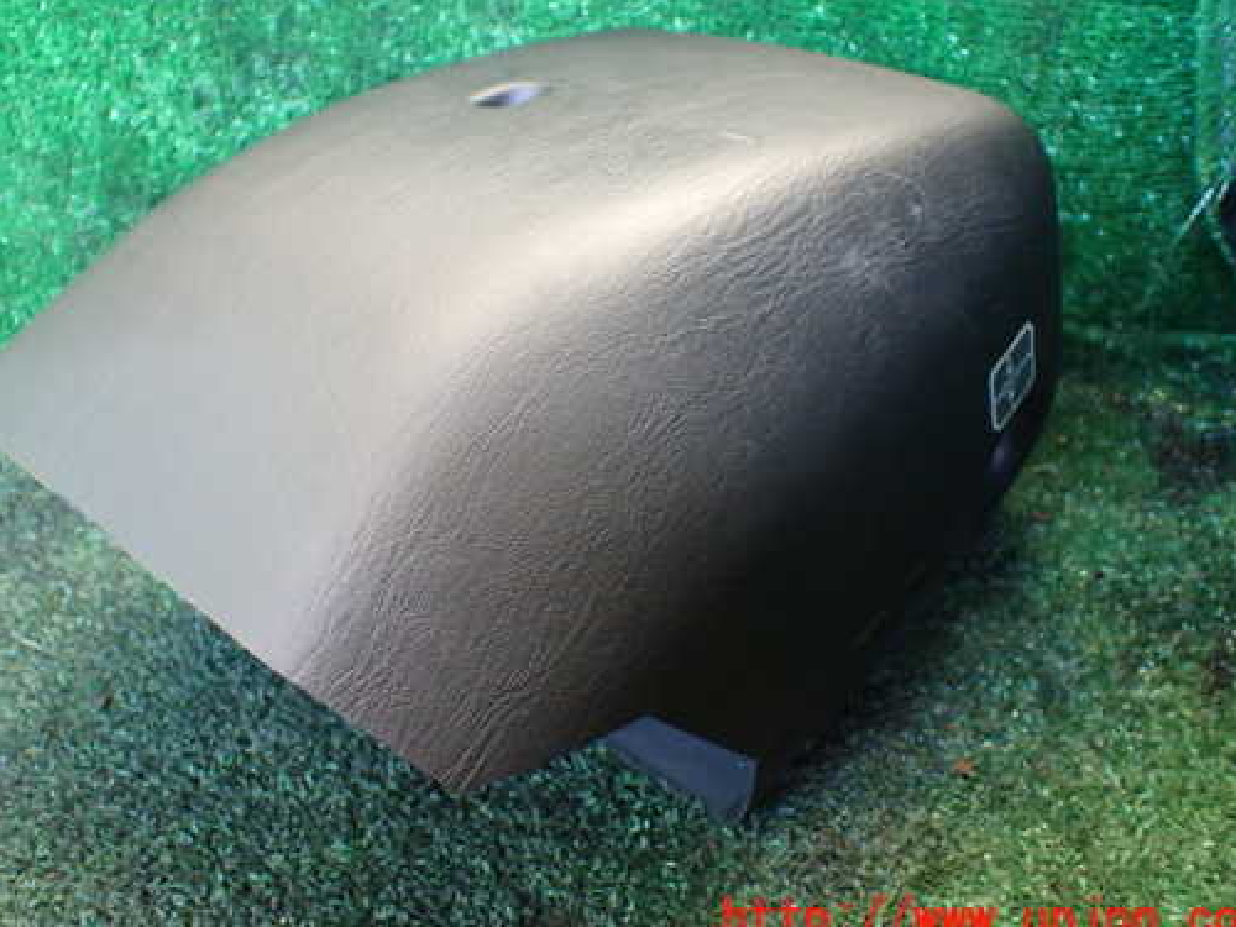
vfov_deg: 39.6
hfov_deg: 51.2
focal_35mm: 36
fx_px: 1285
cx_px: 539
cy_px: 396
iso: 800
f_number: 2.3
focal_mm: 5.4
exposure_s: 1/125
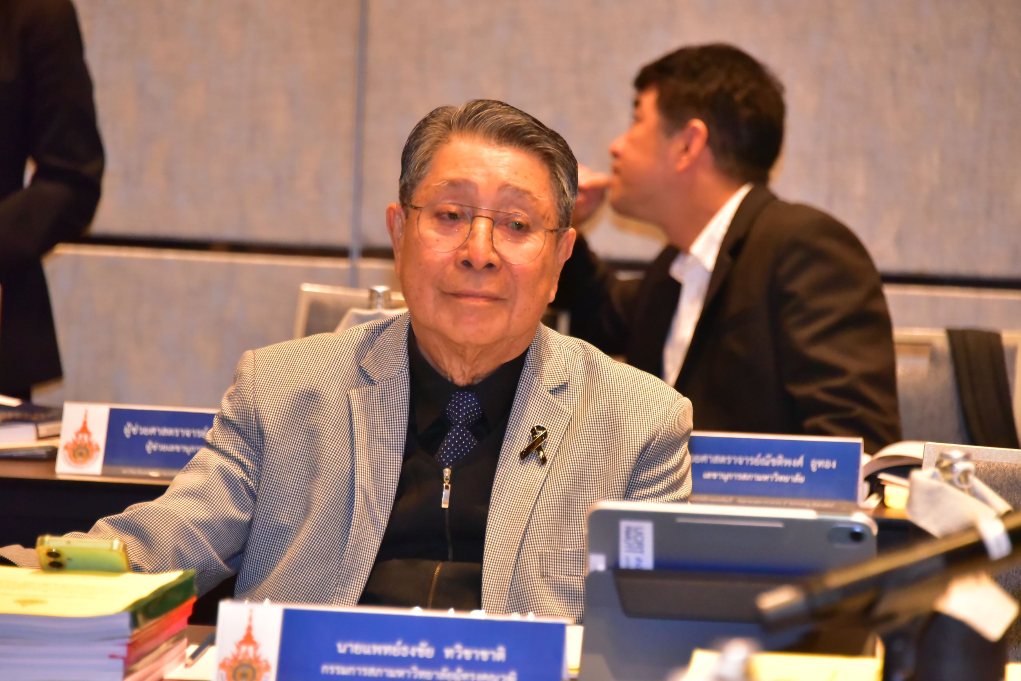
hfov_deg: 9.8
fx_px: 5958
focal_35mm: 210
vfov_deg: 6.5
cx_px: 510
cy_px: 340
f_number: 5.6
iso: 10000
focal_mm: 210
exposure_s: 1/200
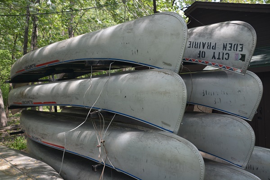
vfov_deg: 35.5
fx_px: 281
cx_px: 135
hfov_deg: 51.3
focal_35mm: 38
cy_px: 90
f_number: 5.6
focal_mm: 25
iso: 250
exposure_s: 1/125
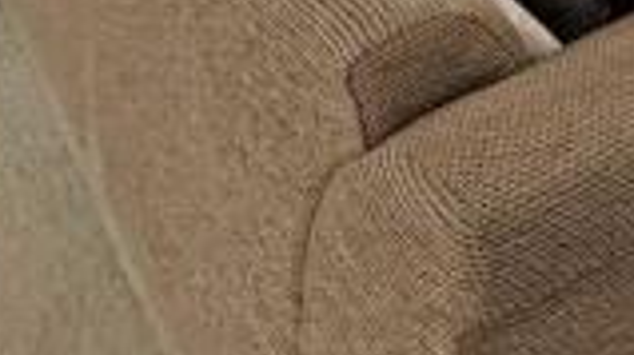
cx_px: 1039
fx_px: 940
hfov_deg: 24.6
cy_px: -174
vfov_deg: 18.9
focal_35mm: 56
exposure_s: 1/99
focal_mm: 2.22
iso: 80
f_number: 2.2
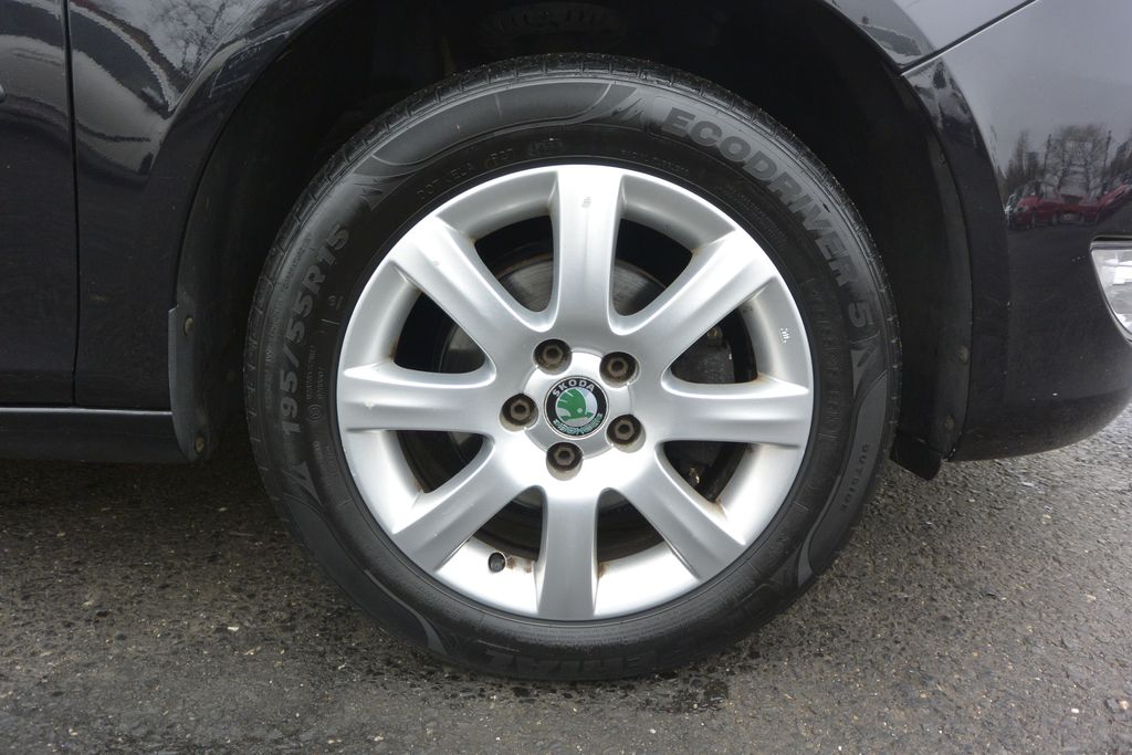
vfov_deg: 47.9
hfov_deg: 67.4
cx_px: 566
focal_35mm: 27
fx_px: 849
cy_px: 378
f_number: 3.5
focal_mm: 10
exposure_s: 1/160
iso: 200
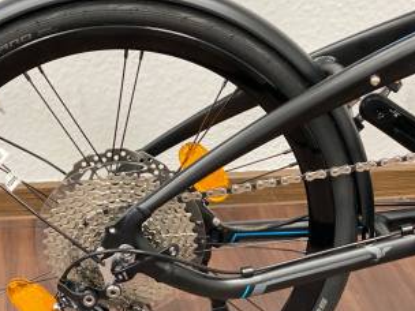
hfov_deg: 23.8
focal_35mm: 82
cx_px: 158
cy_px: 199
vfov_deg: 18.0
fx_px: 983
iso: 250
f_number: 2
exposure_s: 1/98
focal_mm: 6
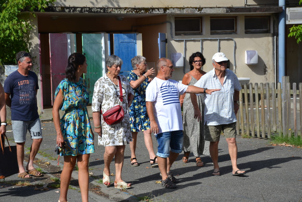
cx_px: 151
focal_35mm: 99
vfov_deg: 13.8
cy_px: 101
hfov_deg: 20.6
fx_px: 830
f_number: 5.6
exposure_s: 1/500
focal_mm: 66
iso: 125
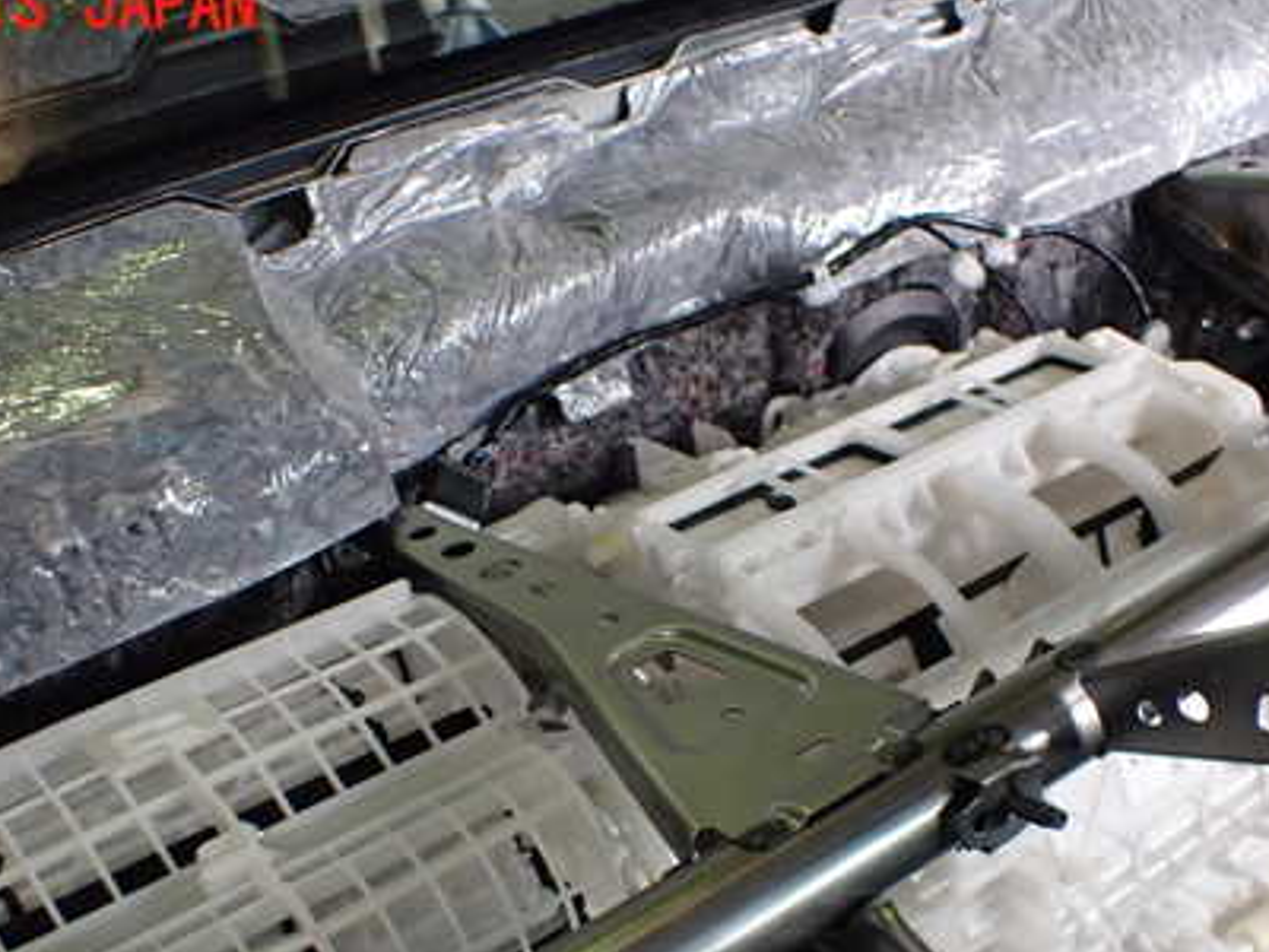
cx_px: 631
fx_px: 1650
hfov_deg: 42.1
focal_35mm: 45
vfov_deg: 31.7
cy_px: 682
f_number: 2.3
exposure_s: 1/125
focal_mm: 5.4
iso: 500
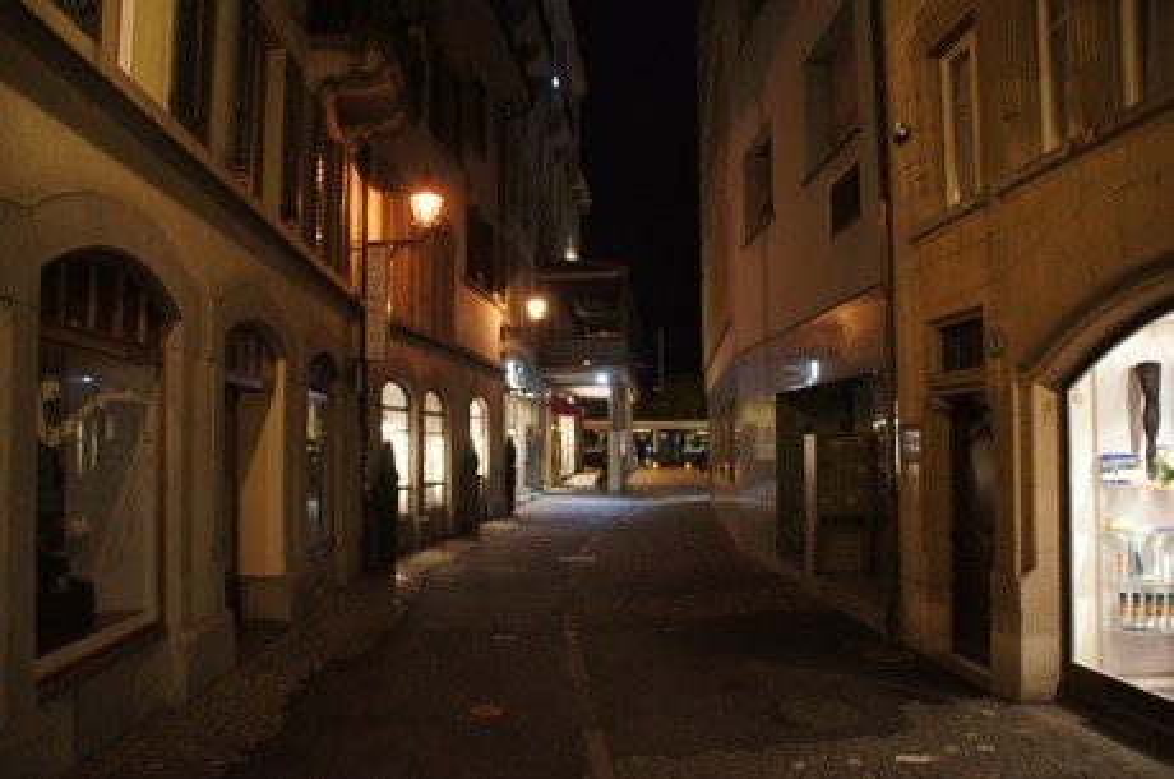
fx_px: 879
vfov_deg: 47.8
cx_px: 587
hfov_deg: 67.5
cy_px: 390
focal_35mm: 27
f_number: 3.5
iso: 3200
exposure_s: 1/30
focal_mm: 18
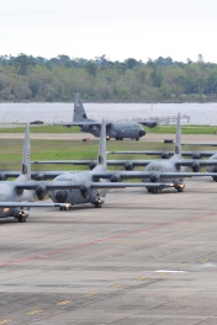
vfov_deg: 4.5
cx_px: 149
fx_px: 4114
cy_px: 162
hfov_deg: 3.0
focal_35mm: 455
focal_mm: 300
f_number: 9
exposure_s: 1/80
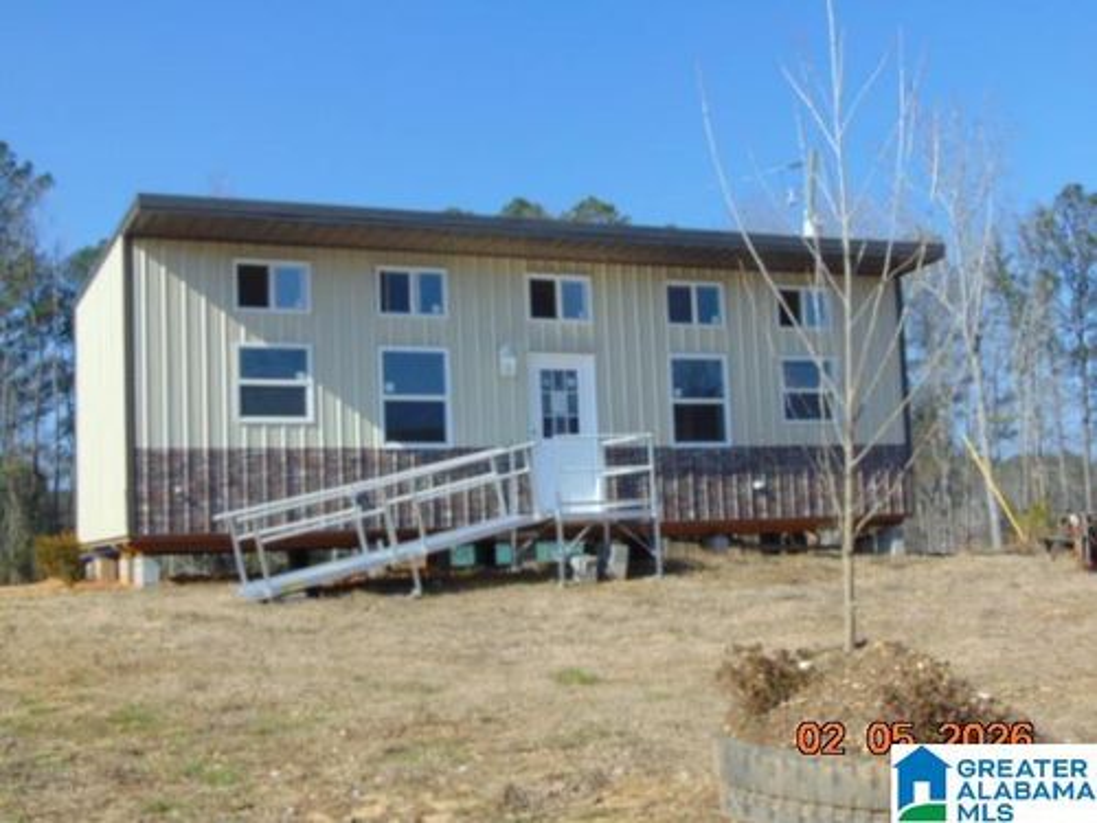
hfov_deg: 38.2
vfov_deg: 29.1
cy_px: 412
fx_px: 1585
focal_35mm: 50
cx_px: 548
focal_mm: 9
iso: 80
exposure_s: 1/200
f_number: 9
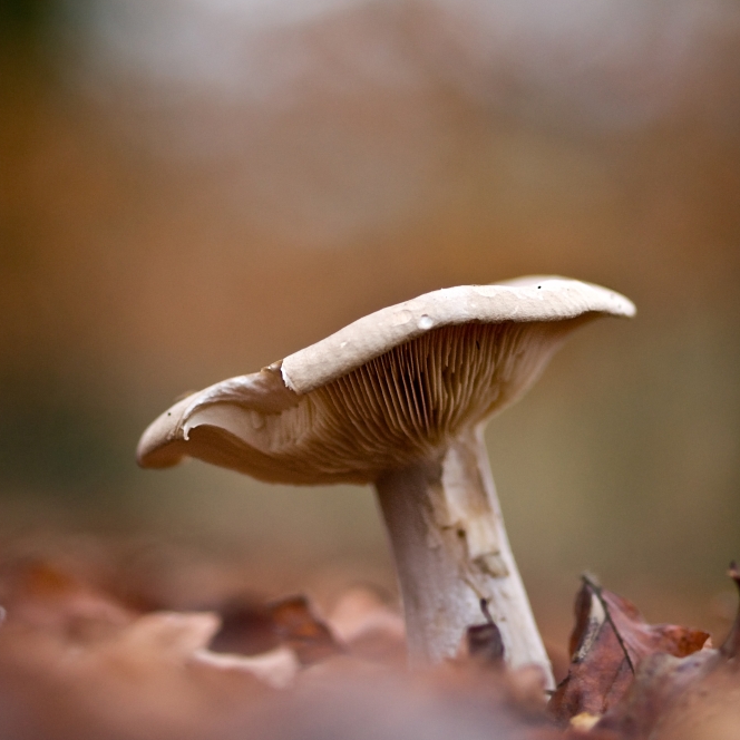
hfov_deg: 8.7
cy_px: 370
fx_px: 4877
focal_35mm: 202
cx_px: 284
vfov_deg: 8.7
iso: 200
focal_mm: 105
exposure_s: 1/30
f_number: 2.8
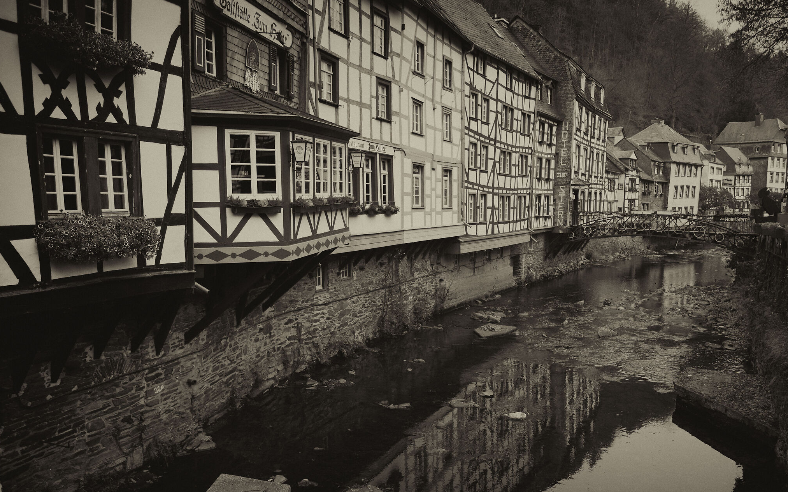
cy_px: 308
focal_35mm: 29
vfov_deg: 42.8
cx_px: 440
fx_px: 623
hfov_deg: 64.4
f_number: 4
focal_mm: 24
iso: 100
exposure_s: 1/60
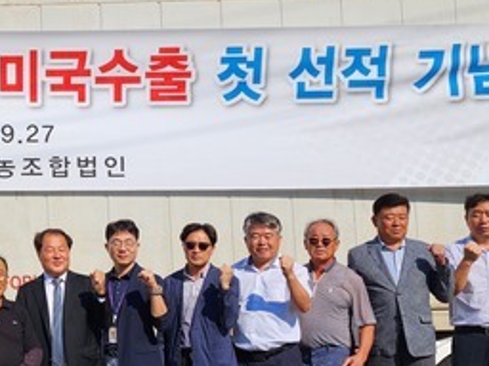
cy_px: 197
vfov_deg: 23.3
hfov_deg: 28.5
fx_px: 890
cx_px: -21
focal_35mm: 63
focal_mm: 6.4
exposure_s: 1/1751
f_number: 1.8
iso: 12
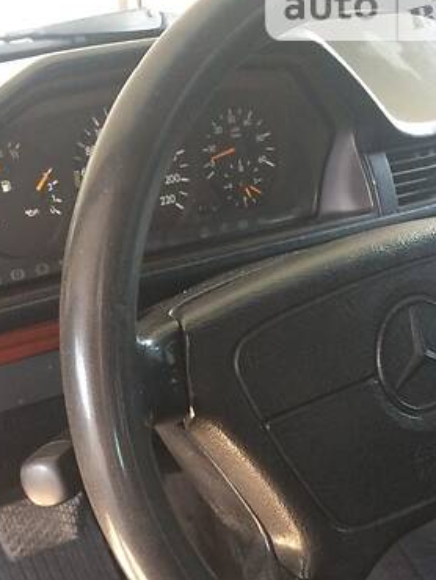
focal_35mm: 47
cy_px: 425
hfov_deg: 30.8
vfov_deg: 39.5
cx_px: 162
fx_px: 788
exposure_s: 1/33
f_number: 2.2
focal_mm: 4.2
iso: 200
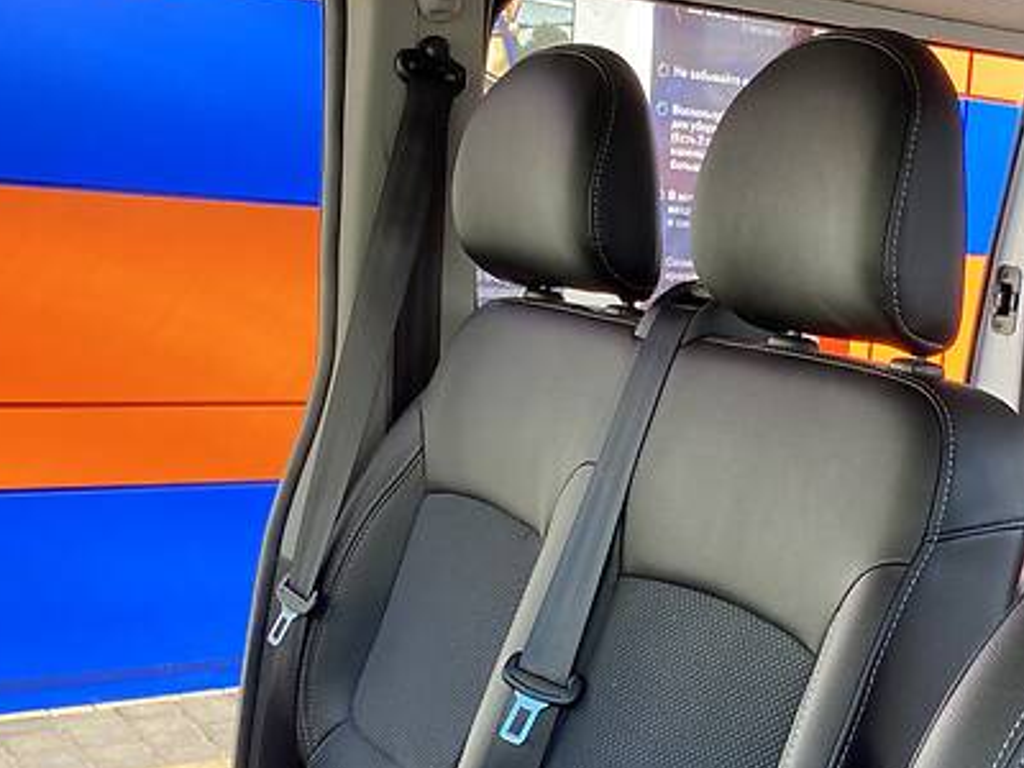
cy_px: 530
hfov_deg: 35.6
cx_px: 819
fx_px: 1538
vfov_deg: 27.8
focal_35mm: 52
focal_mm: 4.2
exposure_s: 1/184
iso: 32
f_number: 1.8
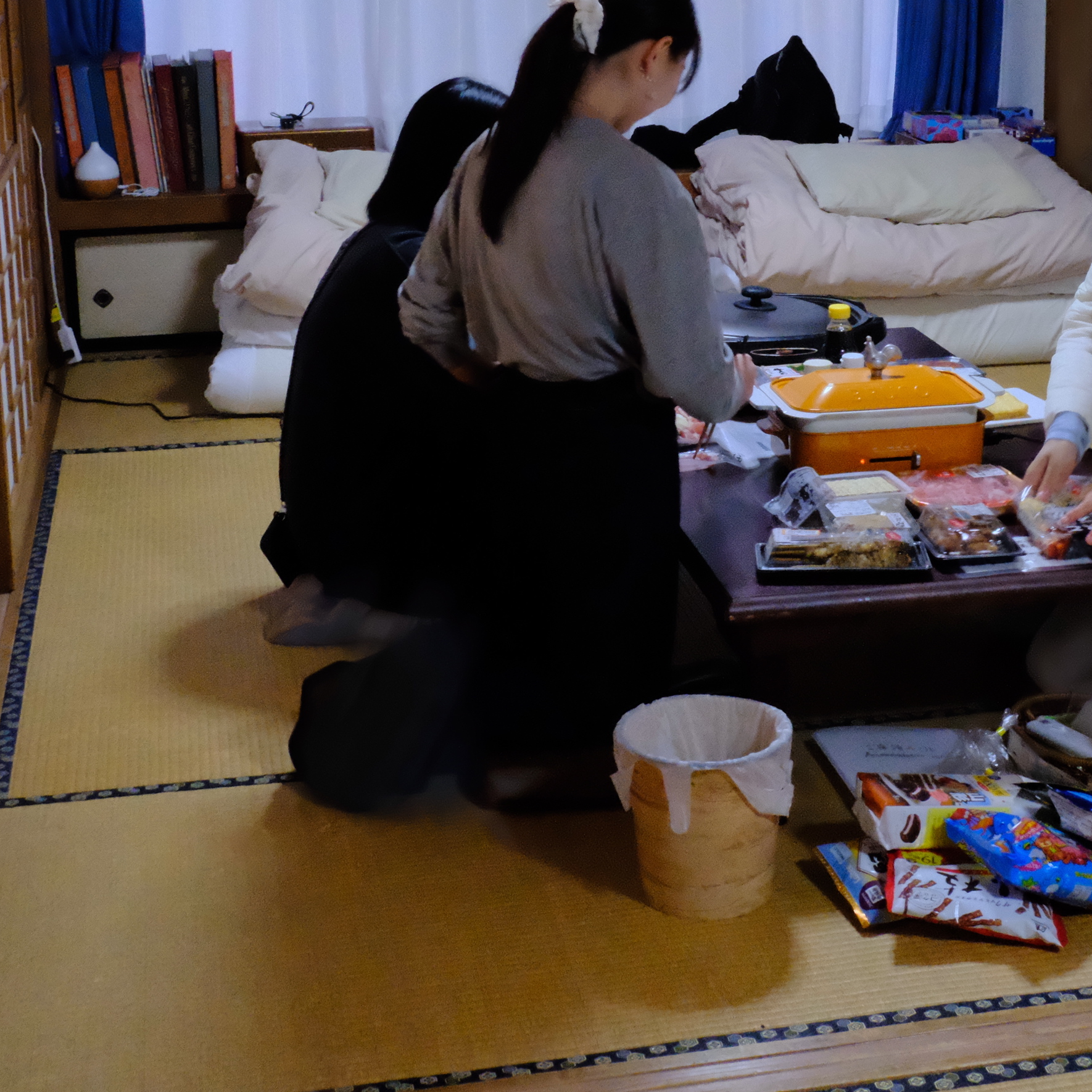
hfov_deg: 28.9
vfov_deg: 28.8
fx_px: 2106
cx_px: 704
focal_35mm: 59
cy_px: 326
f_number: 14
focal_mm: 21.6
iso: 12800
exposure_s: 1/20
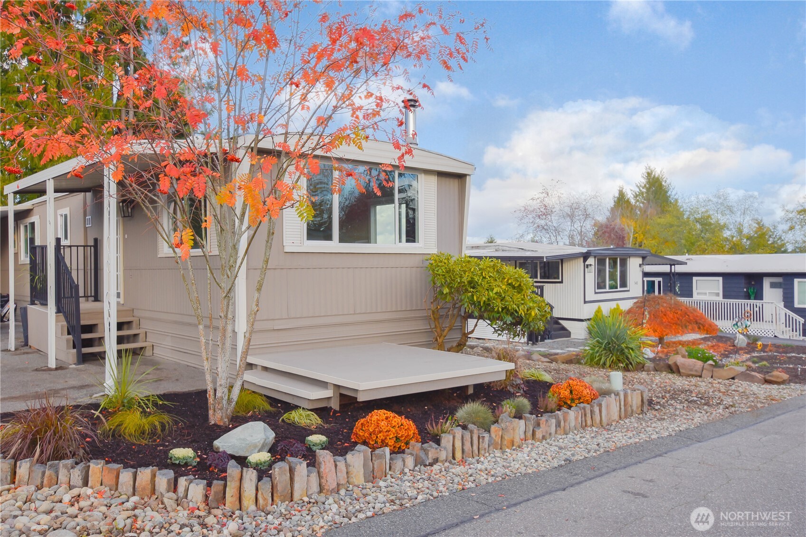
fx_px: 672
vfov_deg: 43.6
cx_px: 403
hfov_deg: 61.9
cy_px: 268
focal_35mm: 30
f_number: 7.1
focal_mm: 20
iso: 100
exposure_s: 1/200
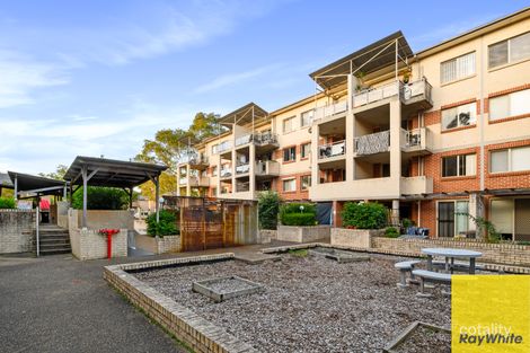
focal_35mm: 16
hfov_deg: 96.8
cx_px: 265
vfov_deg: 73.7
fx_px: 235
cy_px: 176
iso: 400
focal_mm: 16
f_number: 11
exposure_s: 1/15
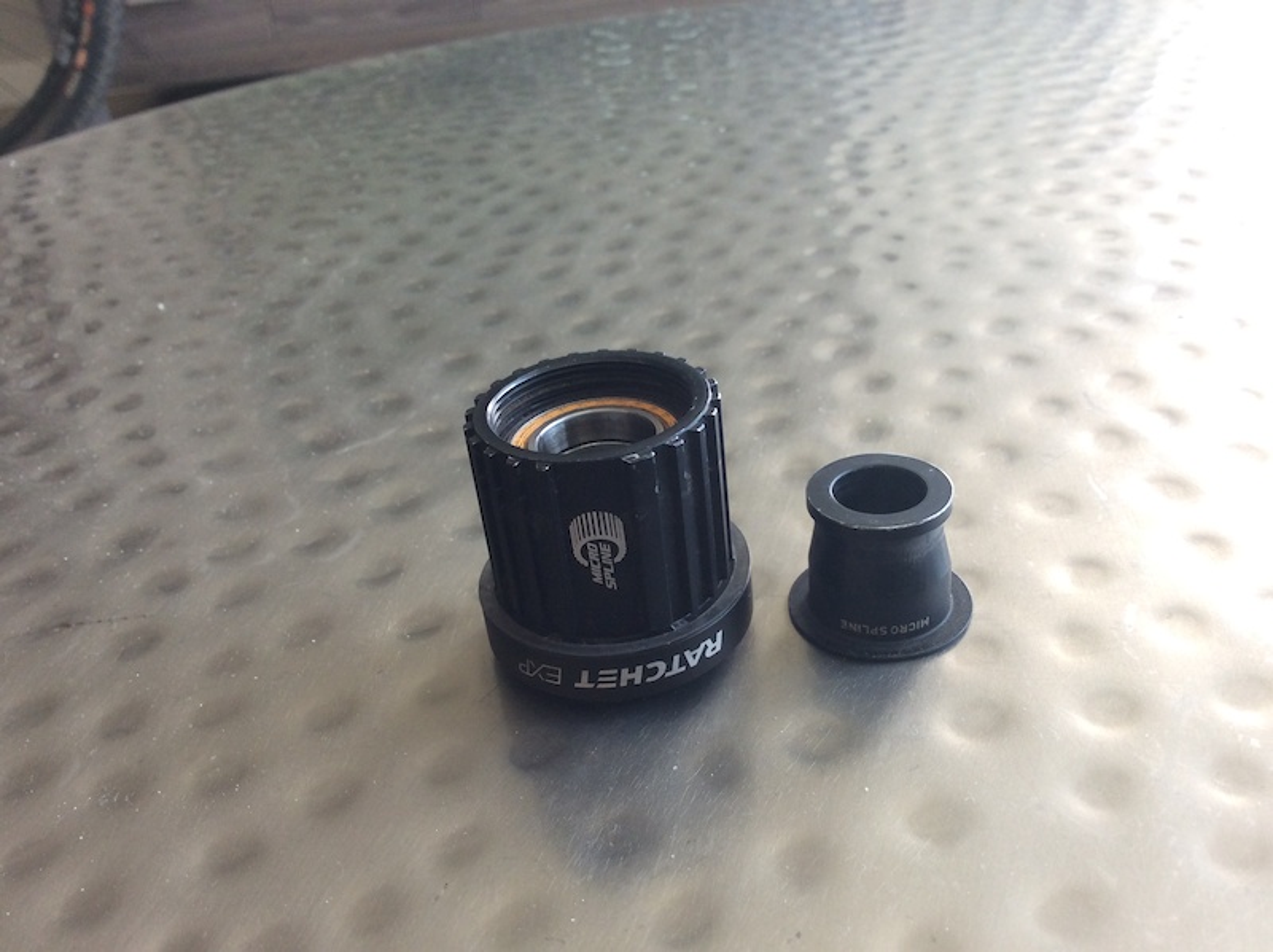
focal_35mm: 32
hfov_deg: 56.9
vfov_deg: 44.1
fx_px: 1175
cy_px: 476
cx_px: 636
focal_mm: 3.3
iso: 50
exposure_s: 1/24
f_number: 2.4
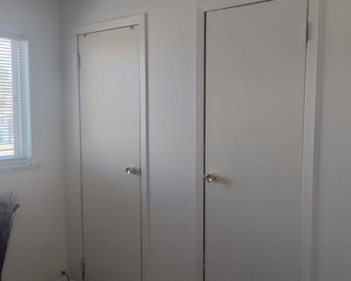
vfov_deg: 34.9
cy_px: 154
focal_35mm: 43
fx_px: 447
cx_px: 126
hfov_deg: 42.5
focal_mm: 5.56
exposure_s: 1/120
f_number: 1.8
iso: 182
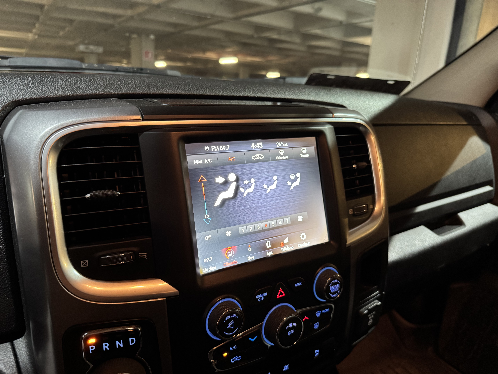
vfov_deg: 56.8
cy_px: 187
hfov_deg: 71.6
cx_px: 249
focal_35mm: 24
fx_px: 345
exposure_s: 1/50
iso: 800
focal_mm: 6.76
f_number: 1.78
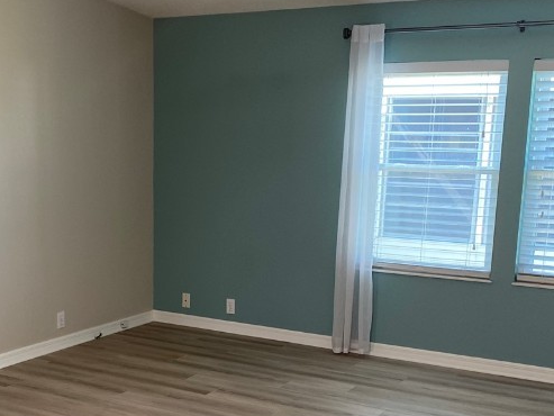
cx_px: 179
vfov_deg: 26.7
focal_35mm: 54
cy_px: 318
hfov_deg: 35.1
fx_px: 864
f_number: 1.8
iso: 125
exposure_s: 1/120
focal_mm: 4.25
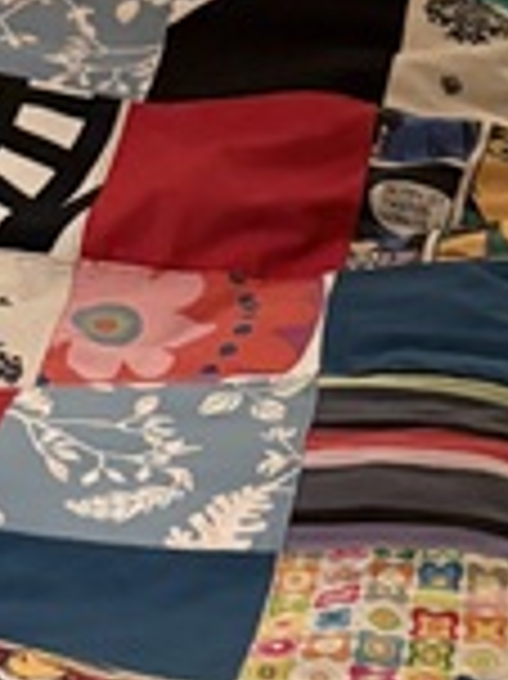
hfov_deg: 11.2
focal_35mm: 132
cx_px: 216
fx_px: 2587
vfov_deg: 14.0
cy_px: -333
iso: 500
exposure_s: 1/33
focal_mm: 5.96
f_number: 1.6
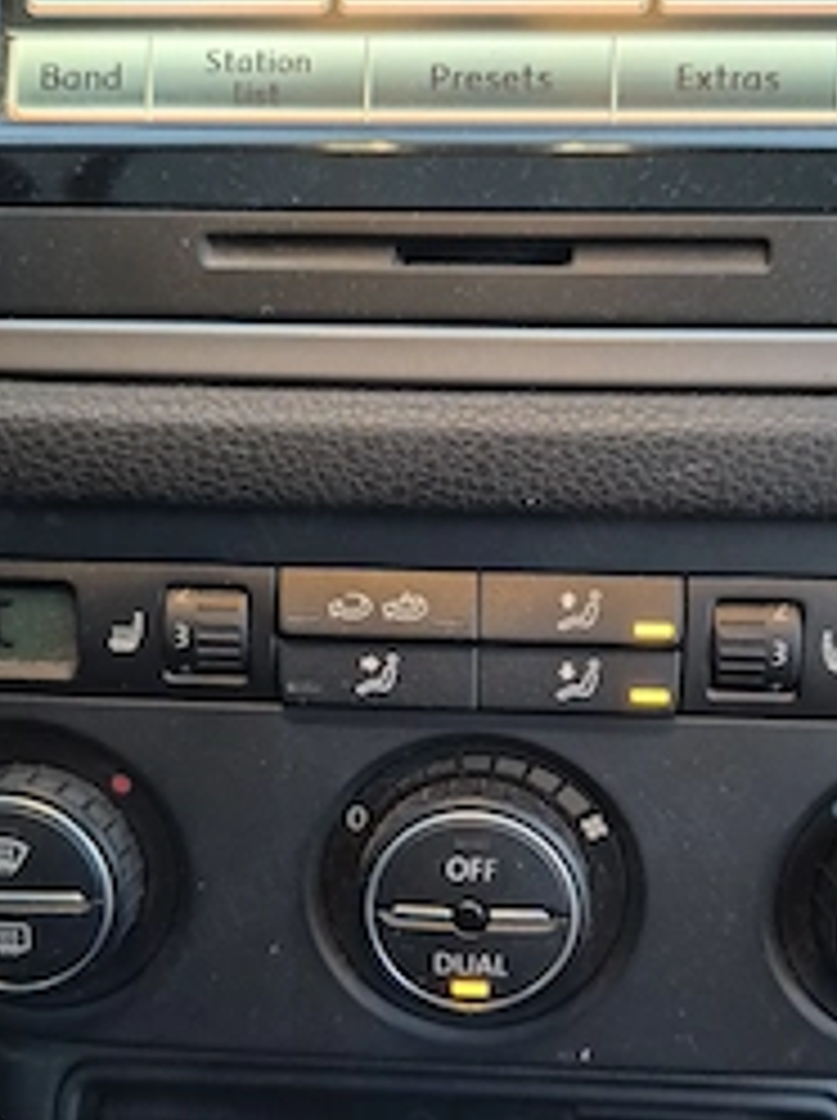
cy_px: 598
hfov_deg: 38.6
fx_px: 1196
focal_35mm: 37
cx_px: 450
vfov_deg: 50.2
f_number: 1.8
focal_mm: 5.4
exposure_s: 1/33
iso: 1600
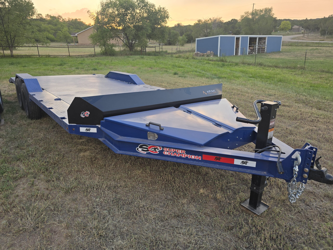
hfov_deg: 73.9
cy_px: 125
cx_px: 166
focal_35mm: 23
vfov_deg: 58.9
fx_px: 221
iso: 50
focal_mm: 6.3
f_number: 1.7
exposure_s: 1/180
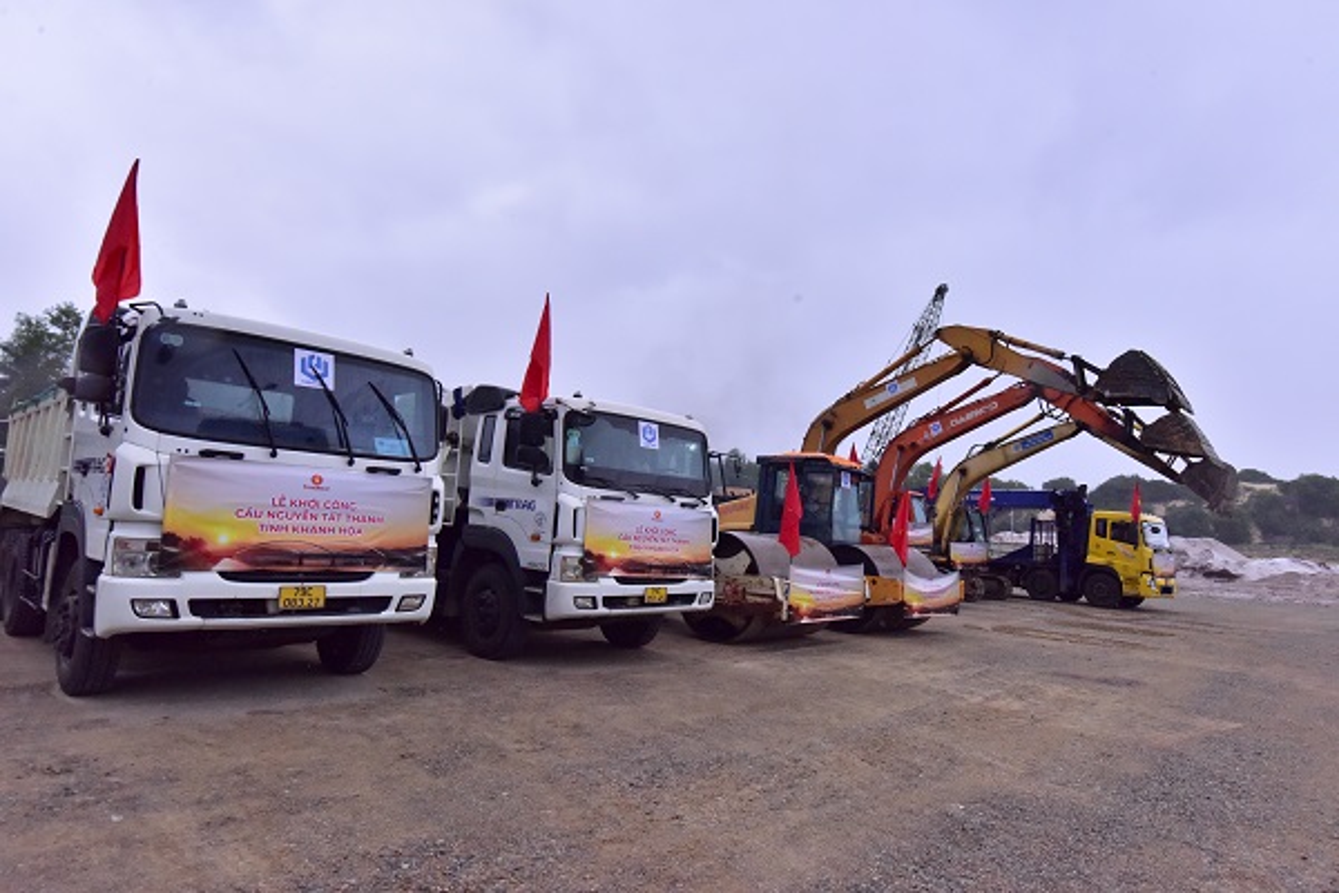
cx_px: 670
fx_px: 781
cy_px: 446
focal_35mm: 21
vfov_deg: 59.5
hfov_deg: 81.2
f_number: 10
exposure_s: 1/2500
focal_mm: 21
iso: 3200
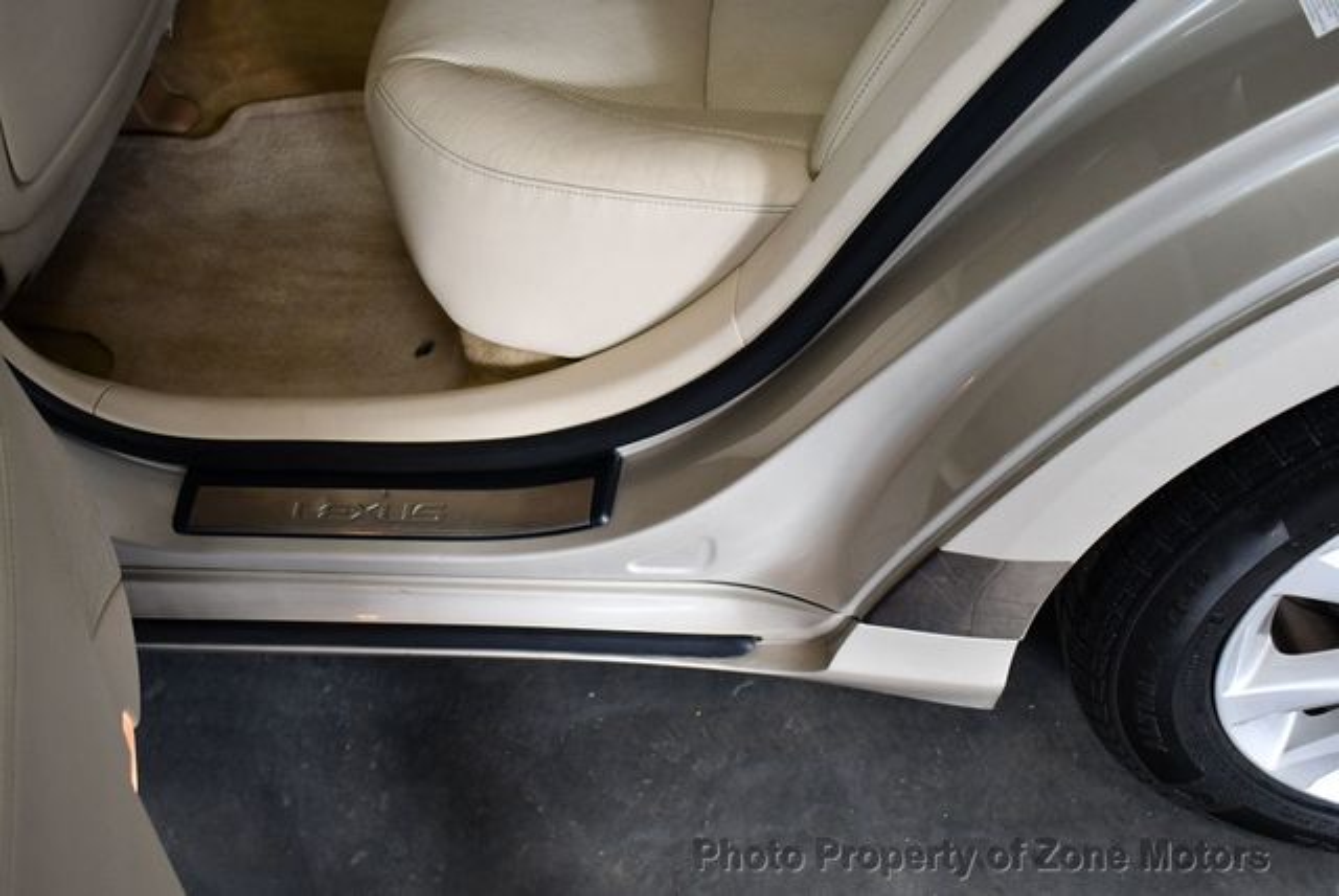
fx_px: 1340
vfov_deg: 36.9
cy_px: 448
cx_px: 670
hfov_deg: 53.1
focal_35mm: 36
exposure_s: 1/200
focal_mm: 18
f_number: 3.5
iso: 800
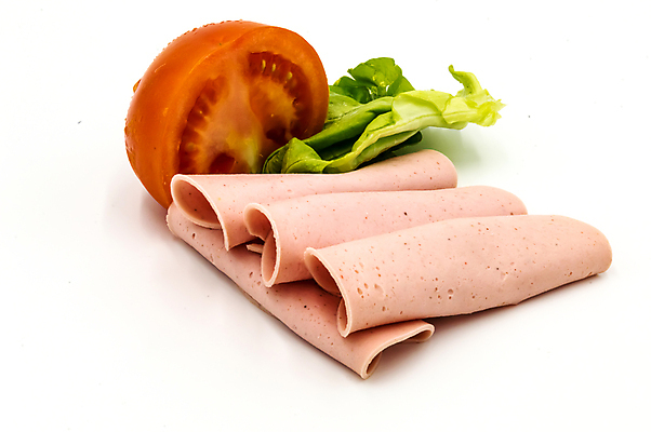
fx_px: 1490
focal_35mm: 82
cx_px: 326
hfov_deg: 24.6
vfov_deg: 16.5
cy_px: 216
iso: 400
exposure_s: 1/20
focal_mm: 55
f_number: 29
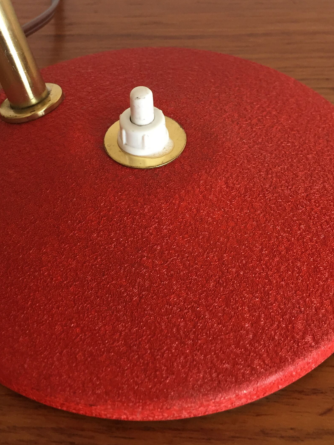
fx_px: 579
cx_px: 146
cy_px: 141
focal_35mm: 45
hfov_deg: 32.2
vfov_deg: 41.4
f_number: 2.2
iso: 64
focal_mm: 4.15
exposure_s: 1/33
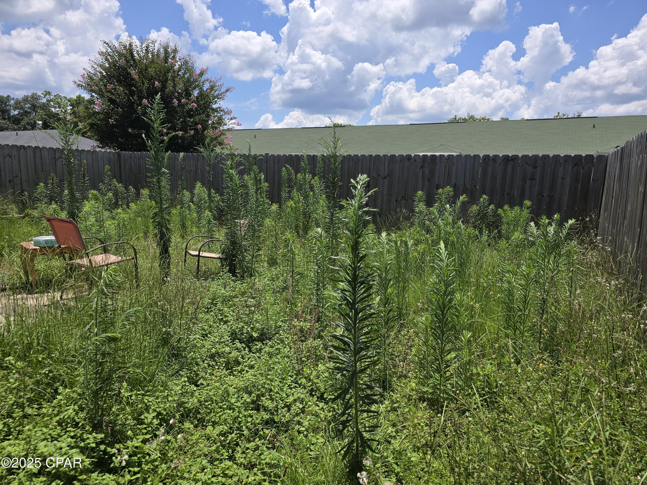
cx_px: 324
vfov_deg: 58.9
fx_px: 430
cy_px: 242
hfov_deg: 73.9
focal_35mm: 23
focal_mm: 6.3
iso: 12
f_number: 1.7
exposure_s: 1/924
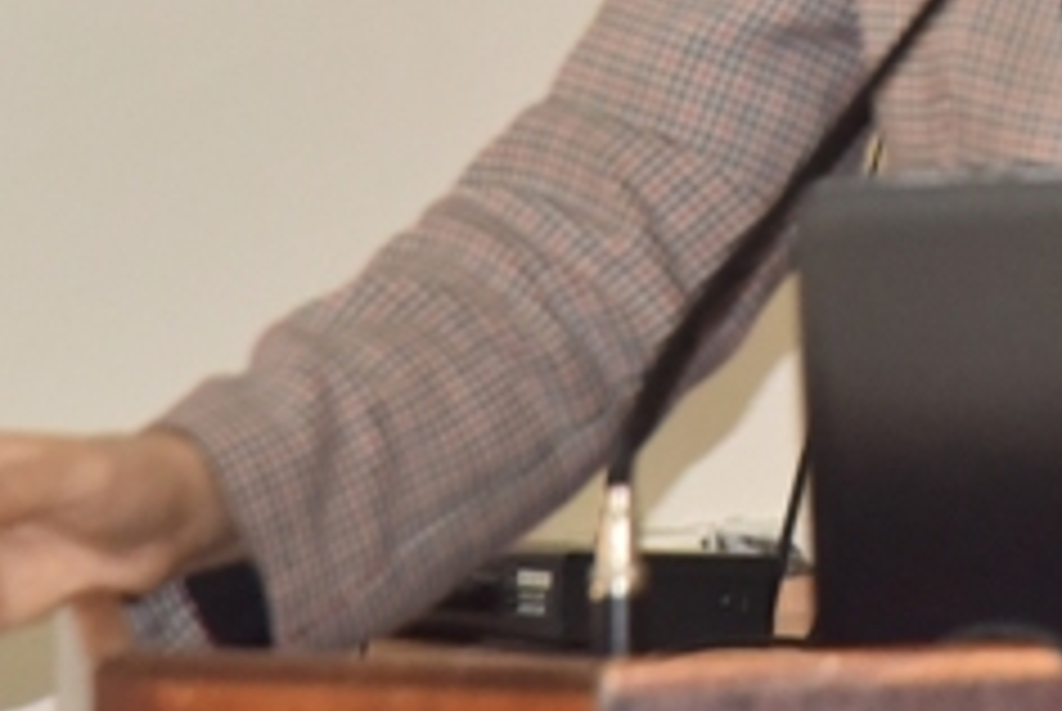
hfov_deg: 3.9
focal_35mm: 520
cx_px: 1364
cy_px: -340
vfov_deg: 2.6
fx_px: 15359
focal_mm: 120
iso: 2000
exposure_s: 1/100
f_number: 6.3
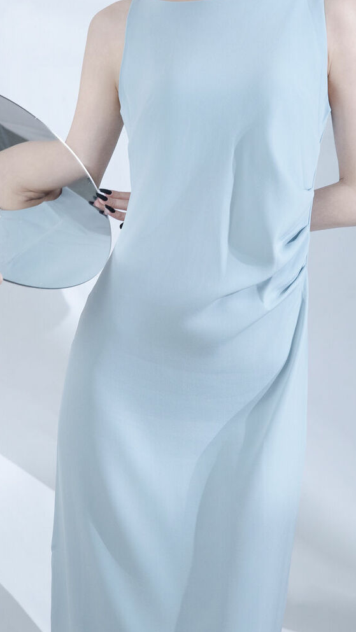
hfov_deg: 11.8
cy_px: 219
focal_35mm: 103
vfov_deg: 20.7
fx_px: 1727
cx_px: 168
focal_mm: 63
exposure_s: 1/80
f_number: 4
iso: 1250
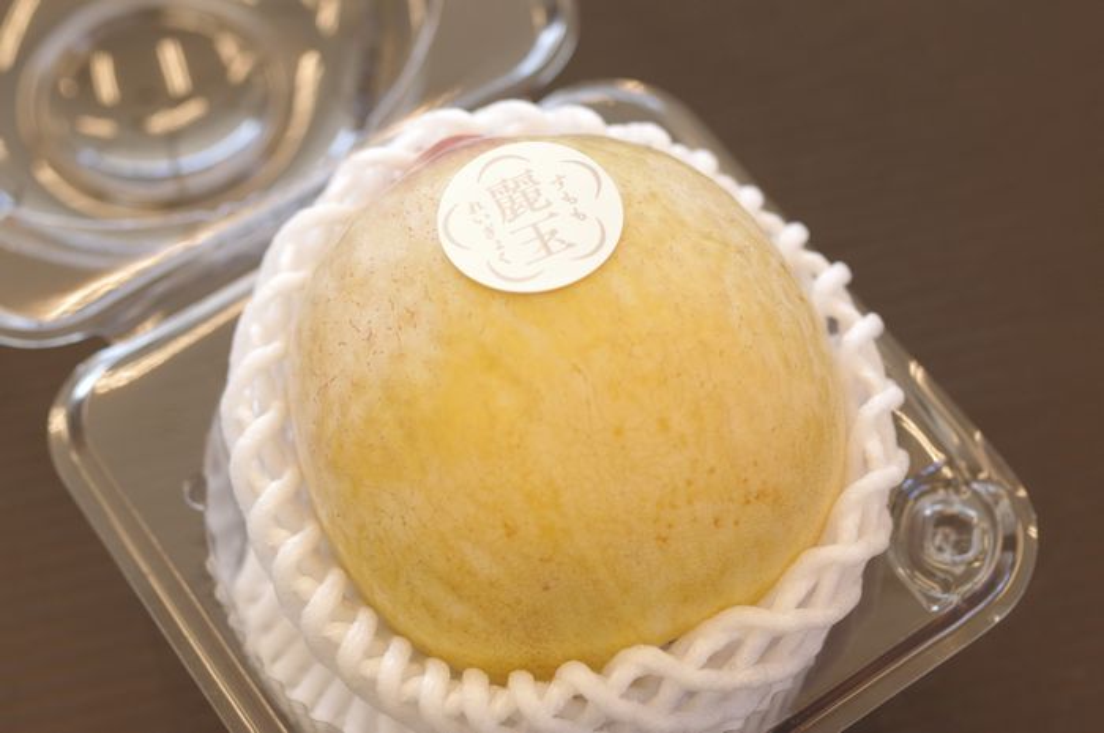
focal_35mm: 75
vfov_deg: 18.1
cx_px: 552
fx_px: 2297
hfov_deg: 27.0
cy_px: 366
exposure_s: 1/100
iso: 400
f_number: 4.5
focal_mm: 50
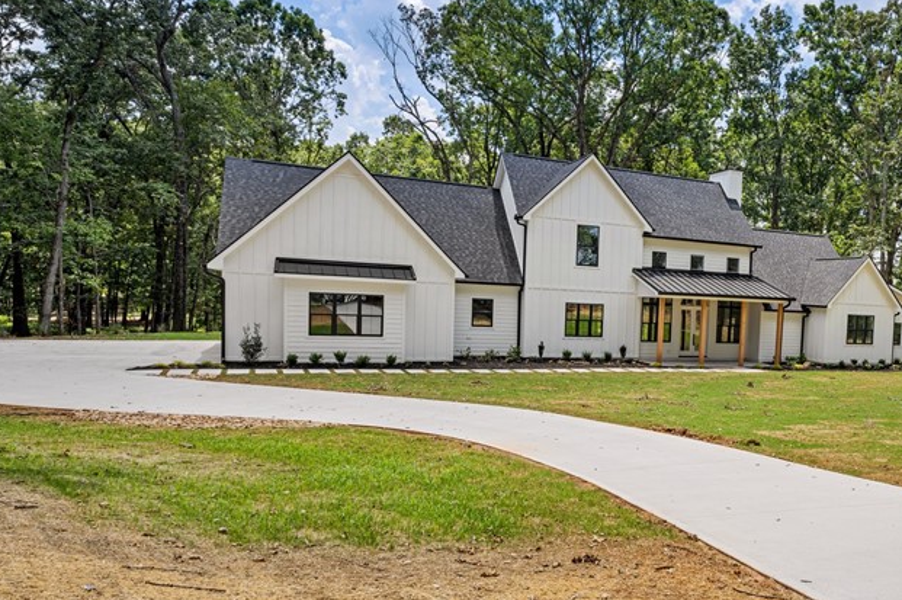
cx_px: 665
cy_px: 290
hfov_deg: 60.8
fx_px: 723
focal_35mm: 29
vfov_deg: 45.1
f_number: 9
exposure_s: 1/200
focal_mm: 16.5
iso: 250
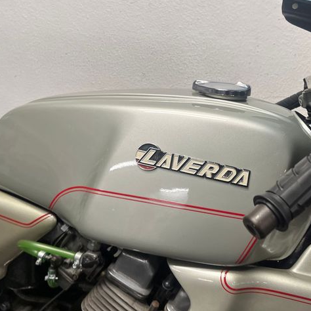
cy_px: 156
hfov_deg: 52.3
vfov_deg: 52.5
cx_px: 182
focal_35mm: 31
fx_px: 315
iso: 80
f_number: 1.6
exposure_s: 1/100
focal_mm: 5.1
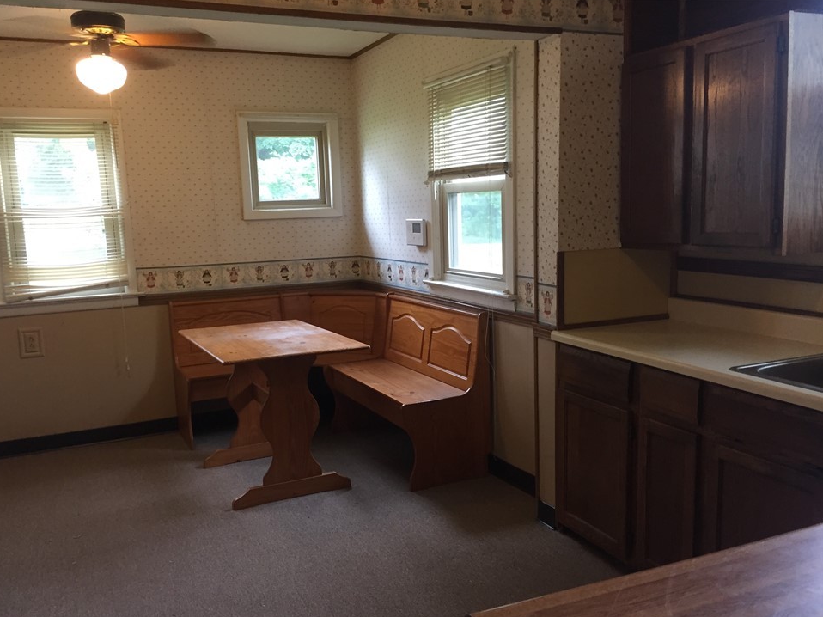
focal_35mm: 31
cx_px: 388
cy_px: 326
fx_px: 737
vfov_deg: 45.4
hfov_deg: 58.3
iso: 100
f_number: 2.2
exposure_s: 1/30
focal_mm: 4.15
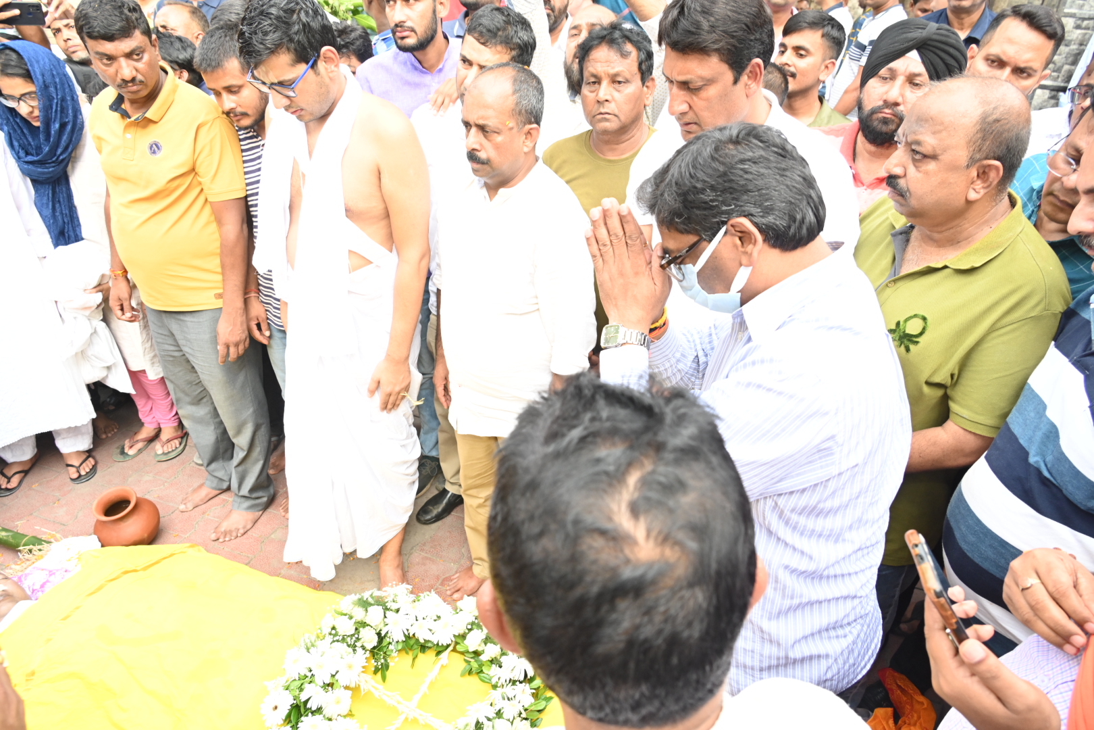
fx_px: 729
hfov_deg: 73.7
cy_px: 365
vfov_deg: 53.1
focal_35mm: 24
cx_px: 547
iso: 1250
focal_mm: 24
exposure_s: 1/200
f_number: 6.3
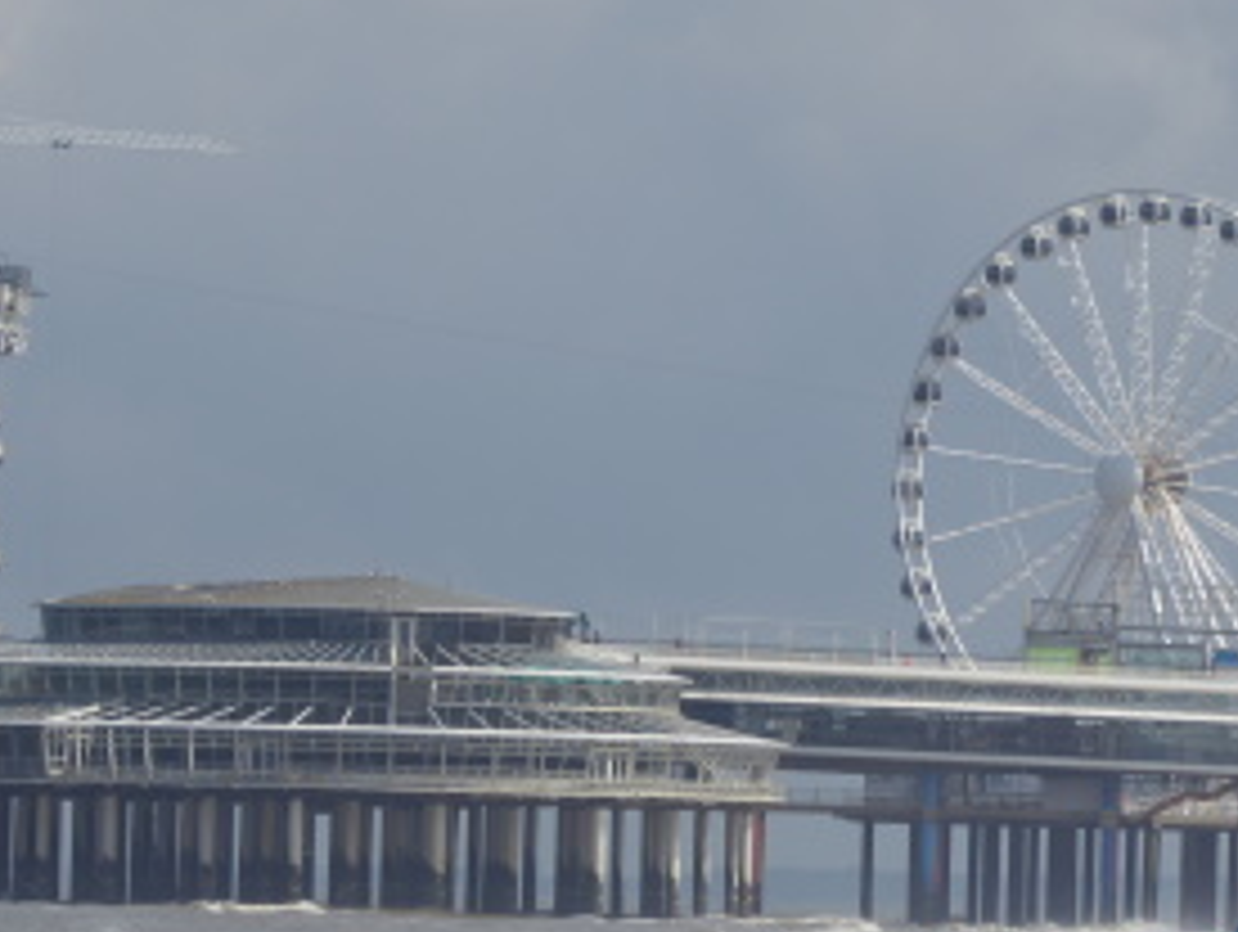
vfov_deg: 3.0
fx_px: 17583
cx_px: 702
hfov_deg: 4.0
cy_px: 599
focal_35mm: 491
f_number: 5.8
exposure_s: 1/500
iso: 80
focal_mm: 53.8
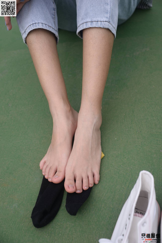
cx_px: 81
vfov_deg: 54.4
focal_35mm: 35
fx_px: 236
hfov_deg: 37.9
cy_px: 122
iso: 100
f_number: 5.6
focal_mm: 35
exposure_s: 1/800
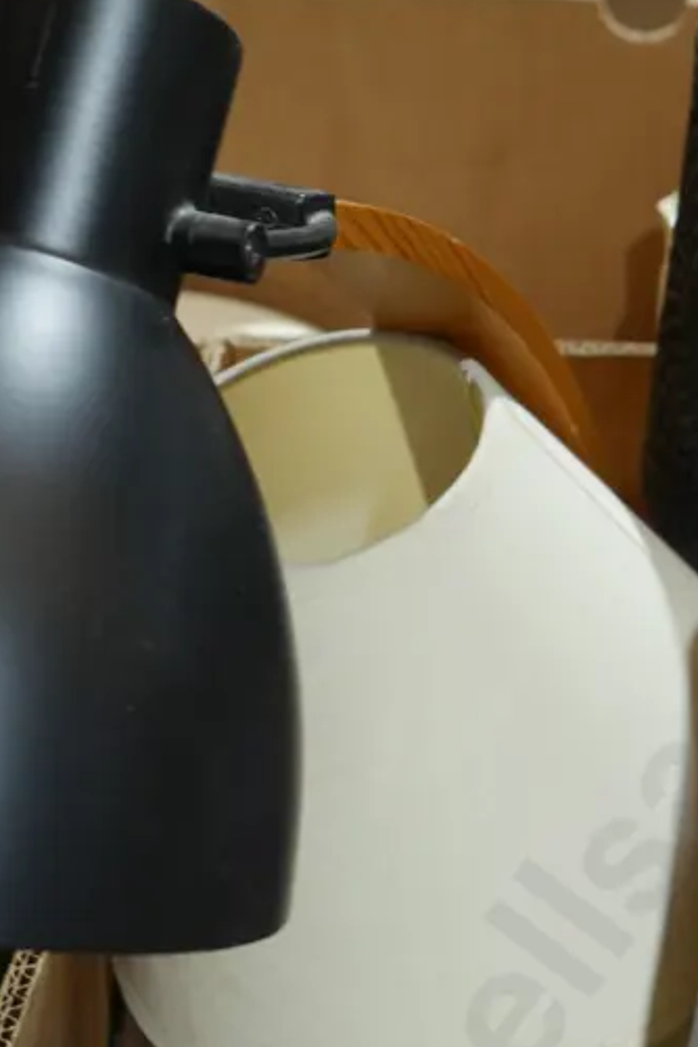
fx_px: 2472
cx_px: 764
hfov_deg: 15.6
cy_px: 688
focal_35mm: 85
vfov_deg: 23.8
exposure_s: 1/60
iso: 400
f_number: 4.5
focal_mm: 20
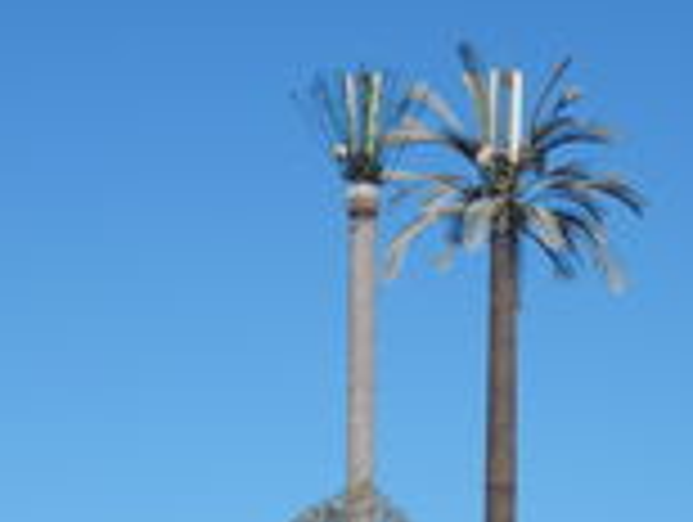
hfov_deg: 11.3
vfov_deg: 8.5
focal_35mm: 174
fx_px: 3489
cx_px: 428
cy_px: 522
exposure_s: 1/1250
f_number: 4.8
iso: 125
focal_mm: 12
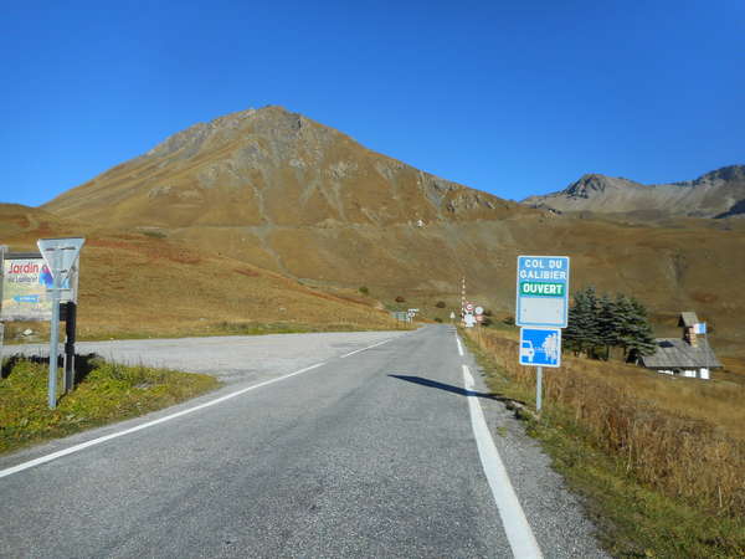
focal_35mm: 25
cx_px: 372
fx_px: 538
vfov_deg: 54.9
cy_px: 280
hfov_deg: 69.4
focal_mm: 4.5
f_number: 3.7
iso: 80
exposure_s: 1/800
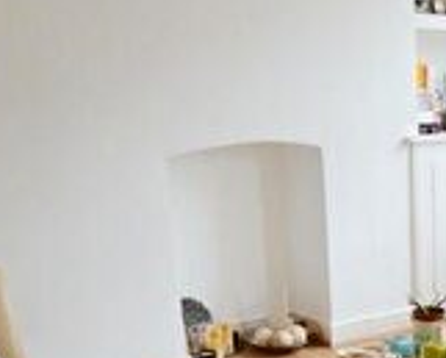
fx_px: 806
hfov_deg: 28.2
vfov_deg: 23.8
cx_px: 490
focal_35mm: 61
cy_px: 372
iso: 400
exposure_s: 1/60
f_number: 3.5
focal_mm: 10
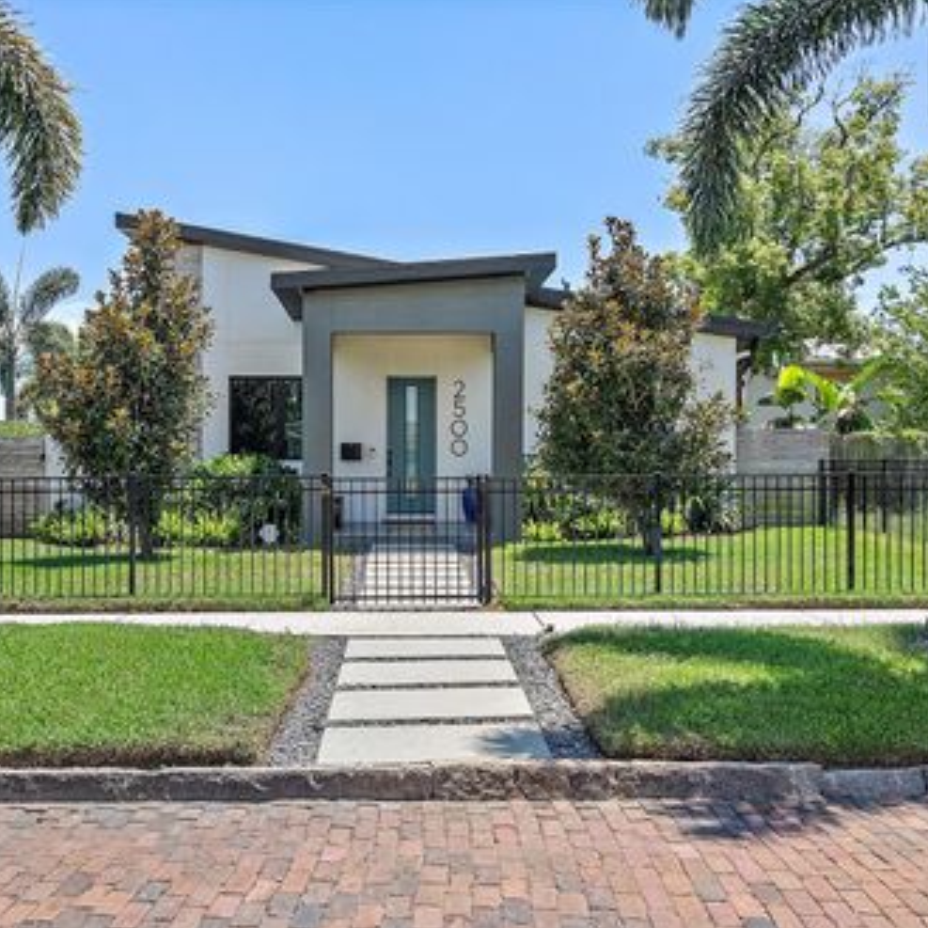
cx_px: 403
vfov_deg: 52.5
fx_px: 940
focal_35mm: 31
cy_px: 463
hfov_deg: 52.4
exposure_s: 1/1250
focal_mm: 24
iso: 1600
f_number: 9
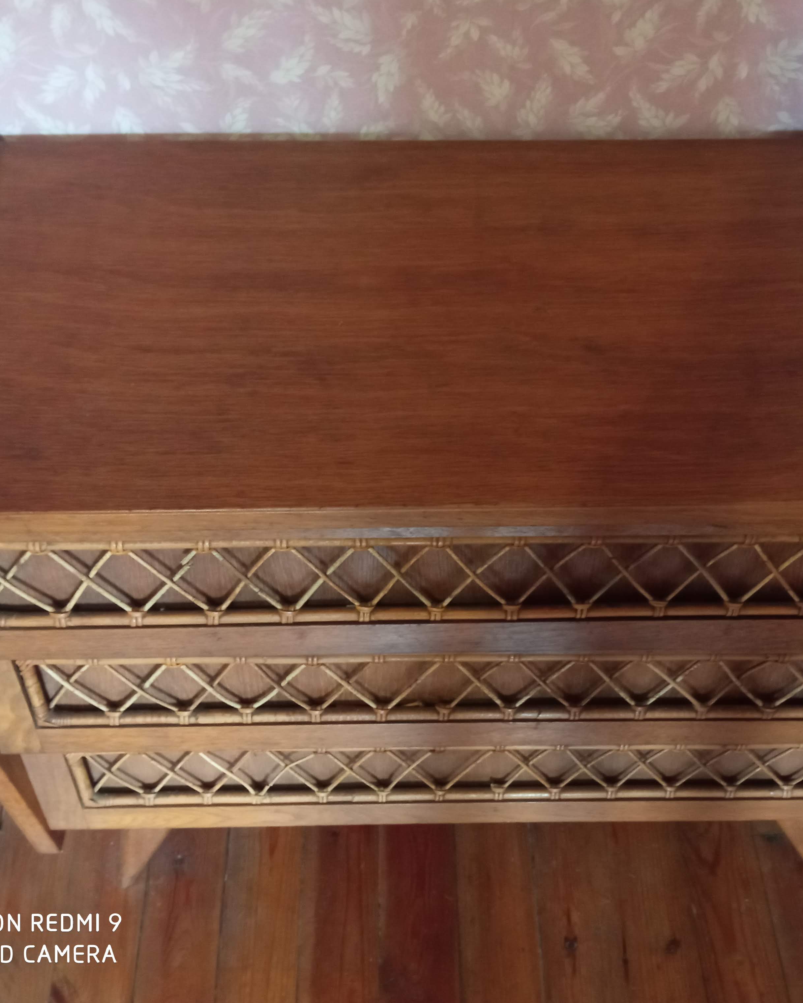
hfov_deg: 40.9
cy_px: 496
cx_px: 491
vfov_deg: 50.3
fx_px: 1069
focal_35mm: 36
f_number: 2.2
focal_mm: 3.79
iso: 1550
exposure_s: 1/14.3
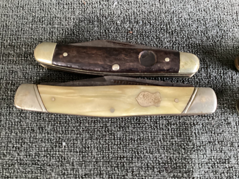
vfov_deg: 45.4
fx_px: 214
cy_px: 90
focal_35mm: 31
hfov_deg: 58.3
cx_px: 120
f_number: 2.4
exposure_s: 1/30
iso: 400
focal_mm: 3.3
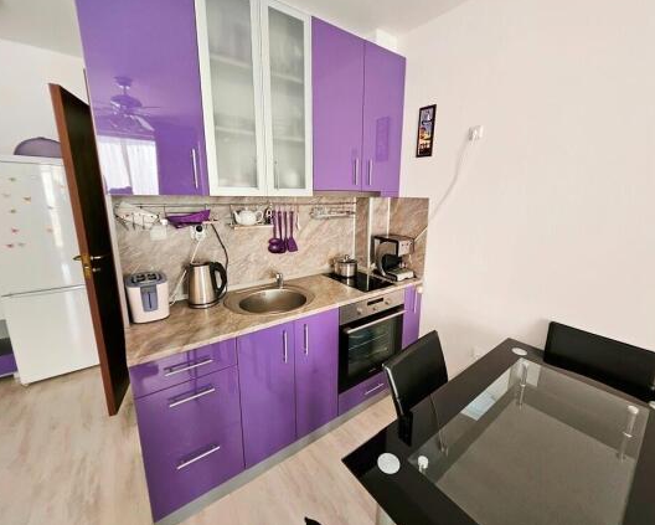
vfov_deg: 88.0
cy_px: 258
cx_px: 353
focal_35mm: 14
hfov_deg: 100.5
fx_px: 272
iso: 125
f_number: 2.2
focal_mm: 1.7
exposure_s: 1/50
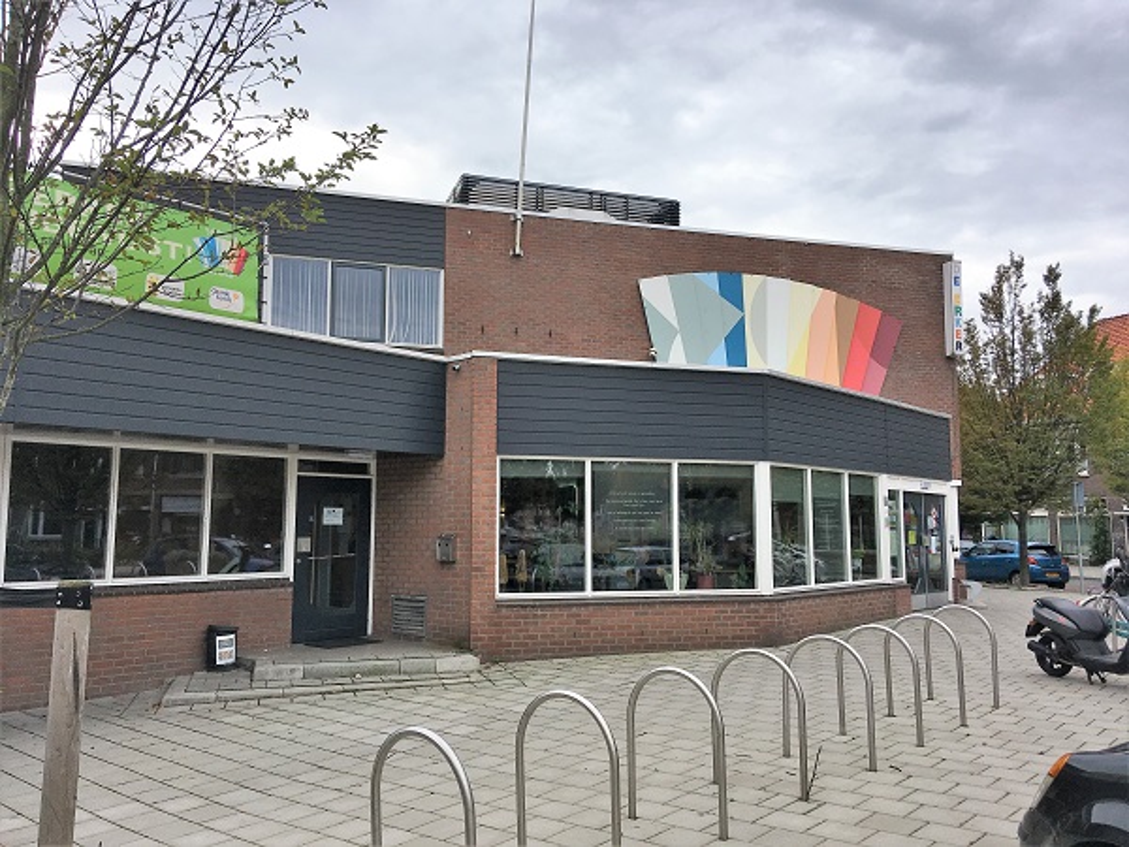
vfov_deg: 48.2
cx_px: 564
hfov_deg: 61.7
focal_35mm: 29
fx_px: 946
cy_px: 424
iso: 25
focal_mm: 4.15
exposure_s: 1/855
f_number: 2.2
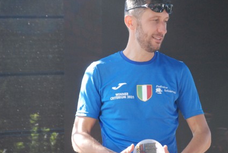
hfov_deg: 10.8
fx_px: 1206
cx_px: 157
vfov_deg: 7.3
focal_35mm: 190
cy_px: 52
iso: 1000
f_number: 5.6
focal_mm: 90
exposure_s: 1/320
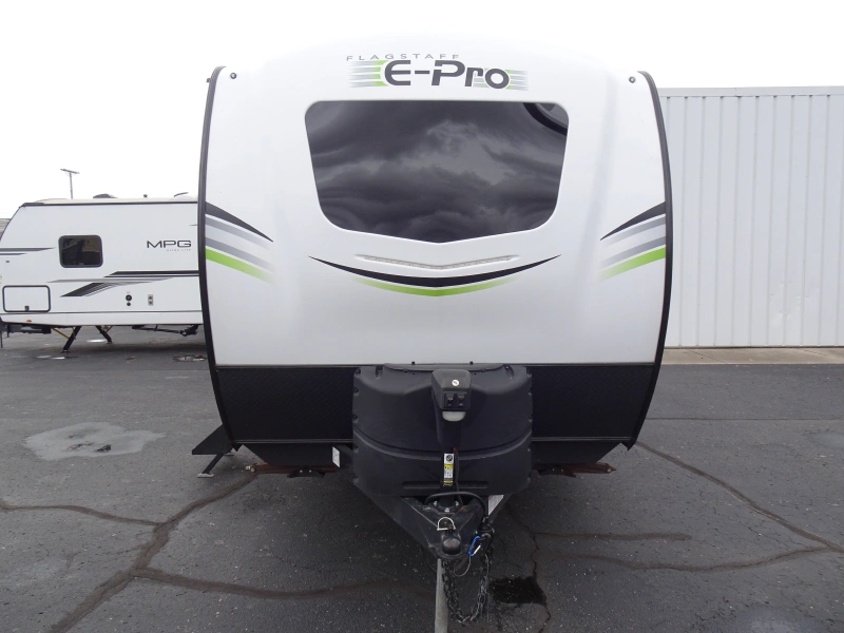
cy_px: 316
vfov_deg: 56.8
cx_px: 422
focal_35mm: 24
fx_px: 585
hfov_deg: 71.6
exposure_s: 1/200
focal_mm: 4.1
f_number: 3.5
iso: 80
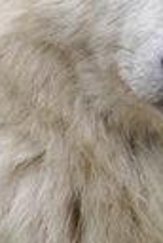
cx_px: 299
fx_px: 9119
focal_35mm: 1350
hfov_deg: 1.0
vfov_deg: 1.5
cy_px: 68
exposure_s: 1/640
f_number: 6.3
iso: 800
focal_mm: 210
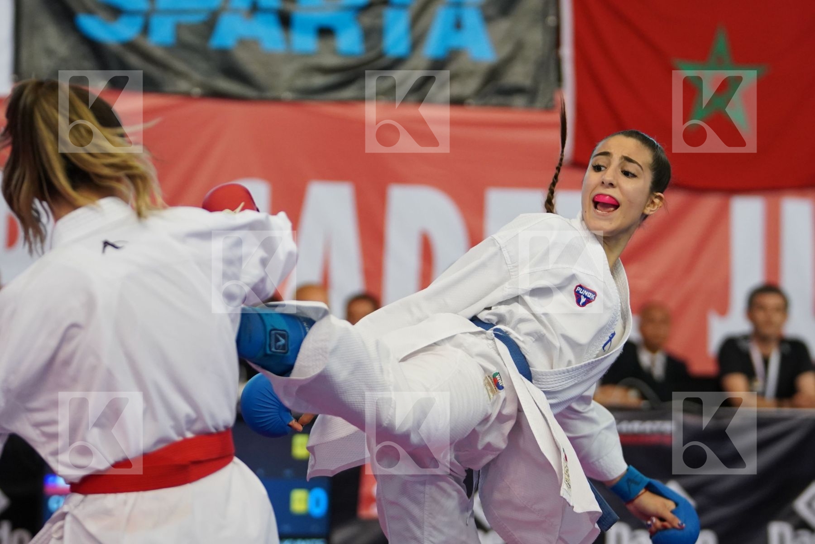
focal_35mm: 159
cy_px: 272
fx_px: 3599
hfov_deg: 12.9
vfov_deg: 8.6
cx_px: 408
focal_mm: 106
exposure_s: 1/1000
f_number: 2.8
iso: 2000
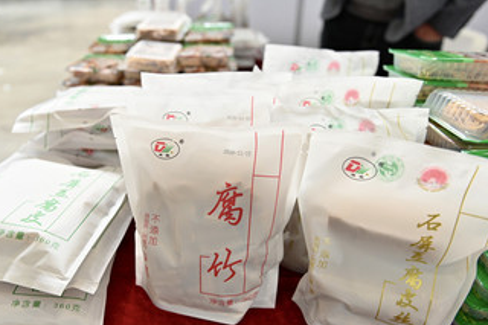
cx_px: 198
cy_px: 177
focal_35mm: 30
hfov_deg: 61.5
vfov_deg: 43.5
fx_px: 406
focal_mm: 24
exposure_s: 1/160
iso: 500
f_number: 2.8
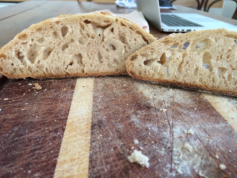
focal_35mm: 29
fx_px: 199
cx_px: 118
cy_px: 89
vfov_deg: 48.2
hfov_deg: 61.7
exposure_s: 1/30
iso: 40
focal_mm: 4.15
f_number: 2.2
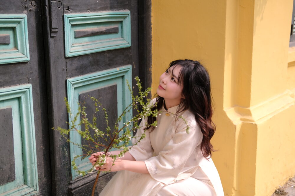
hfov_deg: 37.5
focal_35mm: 53
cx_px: 148
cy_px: 98
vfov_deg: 25.5
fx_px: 434
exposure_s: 1/2000
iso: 200
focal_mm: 35
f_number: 2
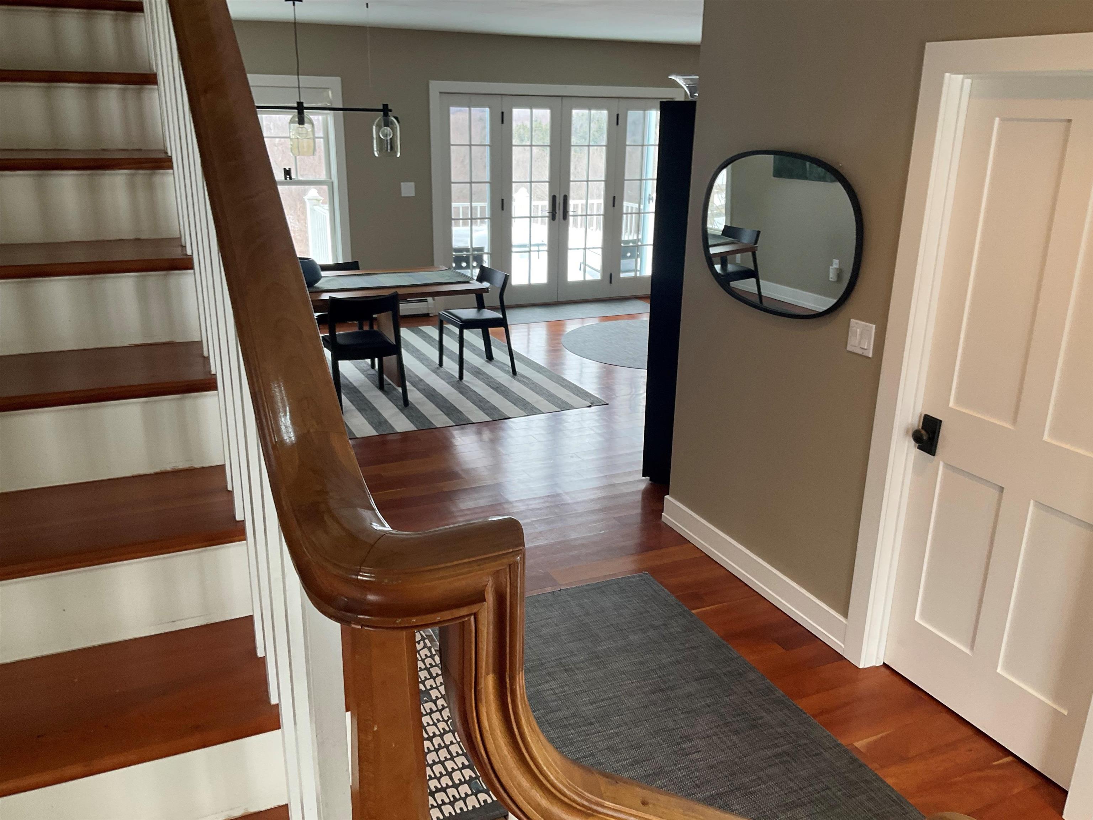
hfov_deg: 61.7
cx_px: 546
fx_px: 916
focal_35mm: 29
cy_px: 410
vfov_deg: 48.2
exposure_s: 1/60
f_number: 1.8
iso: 40
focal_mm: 3
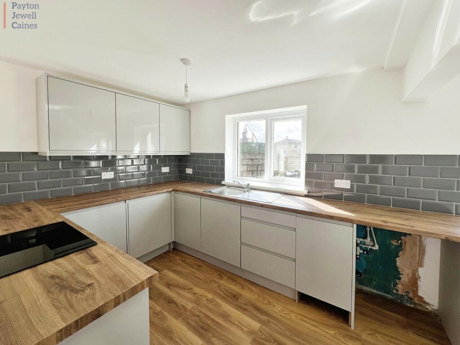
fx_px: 173
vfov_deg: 89.9
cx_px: 230
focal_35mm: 13
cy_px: 172
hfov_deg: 106.2
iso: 32
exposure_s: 1/376
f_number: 1.8
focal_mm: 1.57
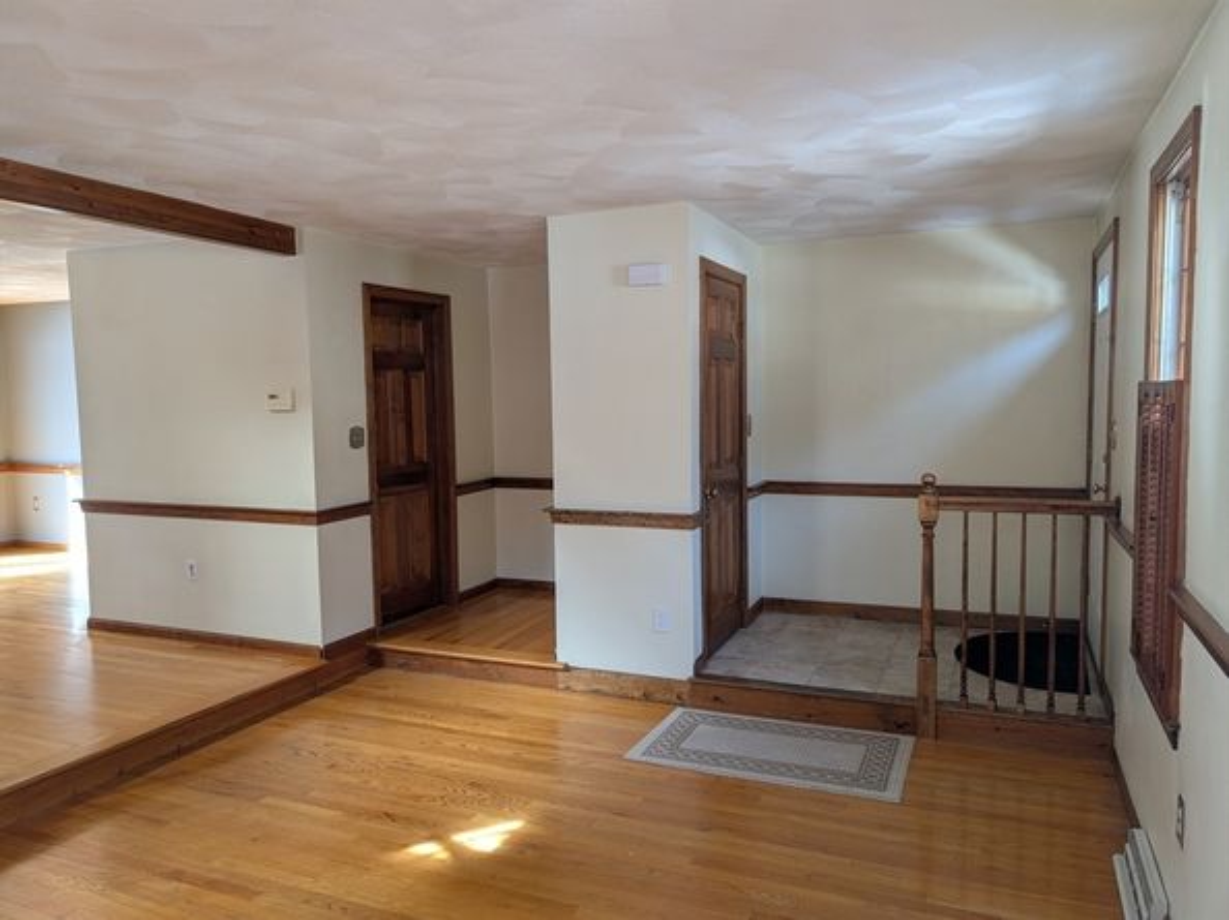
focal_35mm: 24
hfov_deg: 71.6
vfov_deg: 56.8
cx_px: 614
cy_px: 460
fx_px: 852
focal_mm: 6.9
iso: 37
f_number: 1.68
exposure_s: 1/26.1
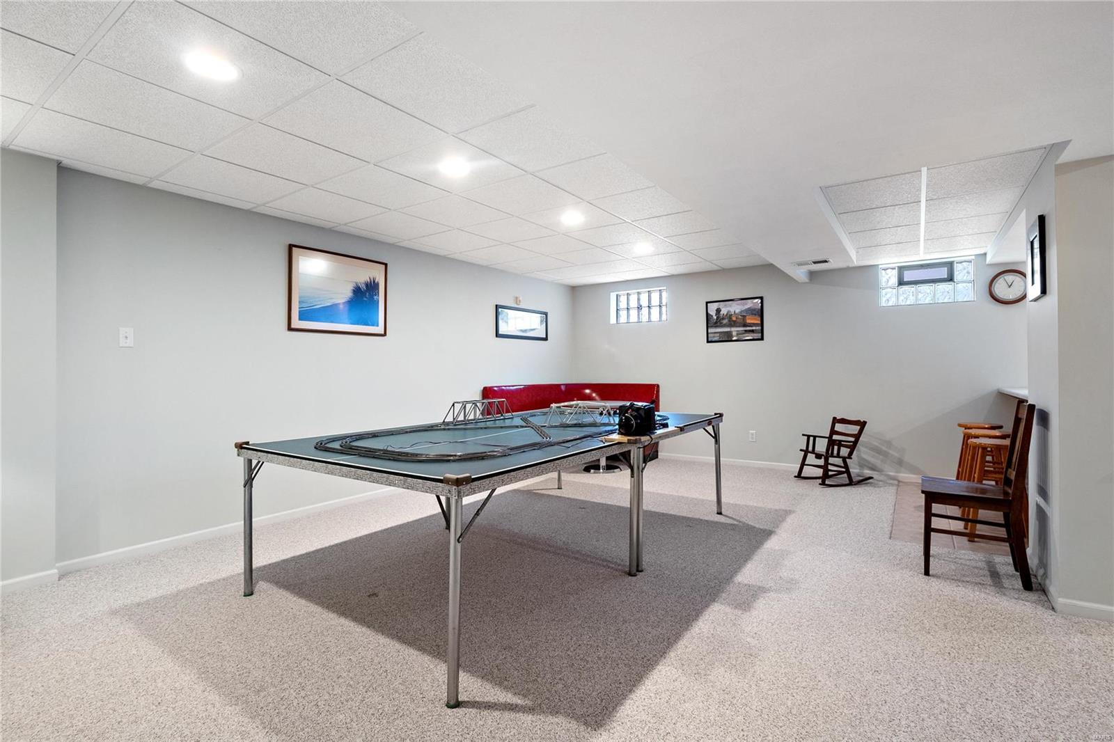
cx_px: 557
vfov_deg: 73.7
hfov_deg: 96.7
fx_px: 495
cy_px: 371
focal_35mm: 16
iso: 400
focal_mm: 8
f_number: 6.3
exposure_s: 1/6
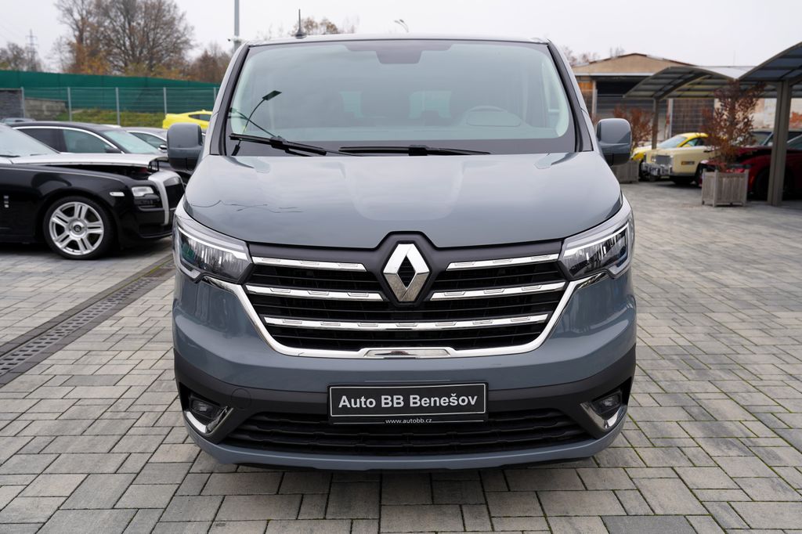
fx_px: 757
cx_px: 401
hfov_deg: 55.8
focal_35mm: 34
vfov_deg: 38.9
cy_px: 267
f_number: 5
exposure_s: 1/125
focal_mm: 34
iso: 100
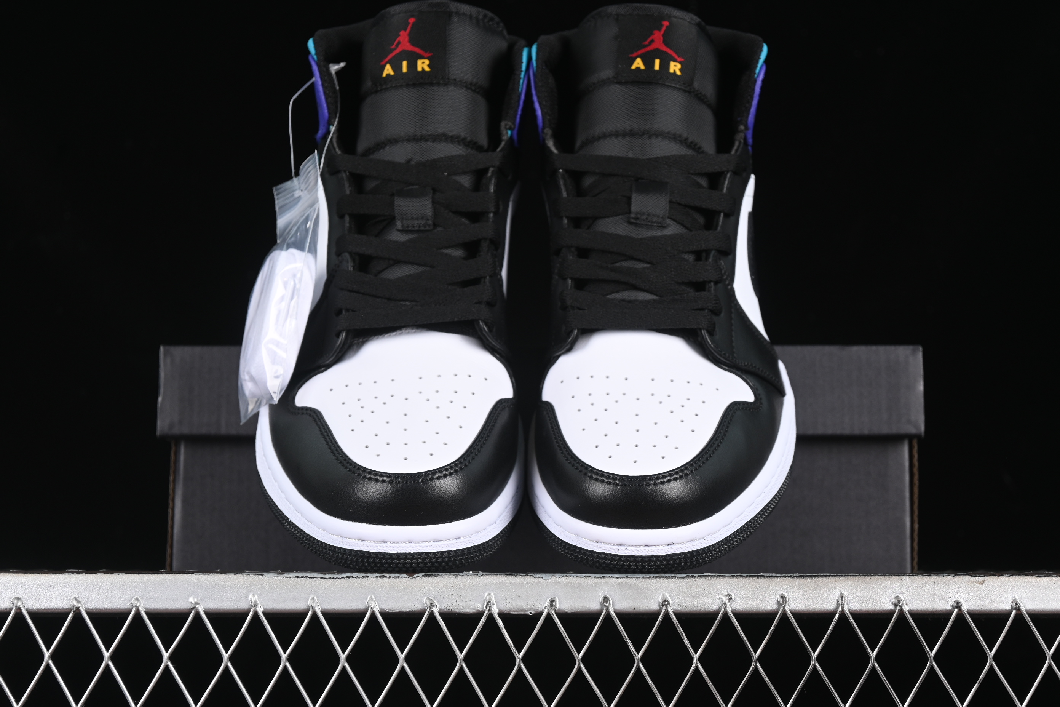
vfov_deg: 18.2
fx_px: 2208
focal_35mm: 75
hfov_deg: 27.0
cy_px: 354
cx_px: 530
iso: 160
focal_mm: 50
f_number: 6.3
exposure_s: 1/60
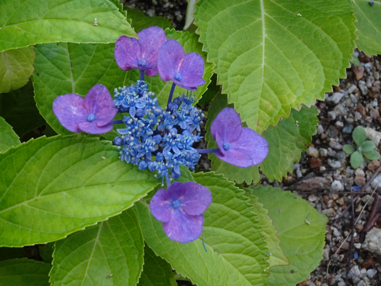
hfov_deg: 13.9
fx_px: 1563
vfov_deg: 10.4
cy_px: 143
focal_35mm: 142
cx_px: 190
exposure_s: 1/60
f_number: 5.6
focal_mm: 22.53
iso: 800
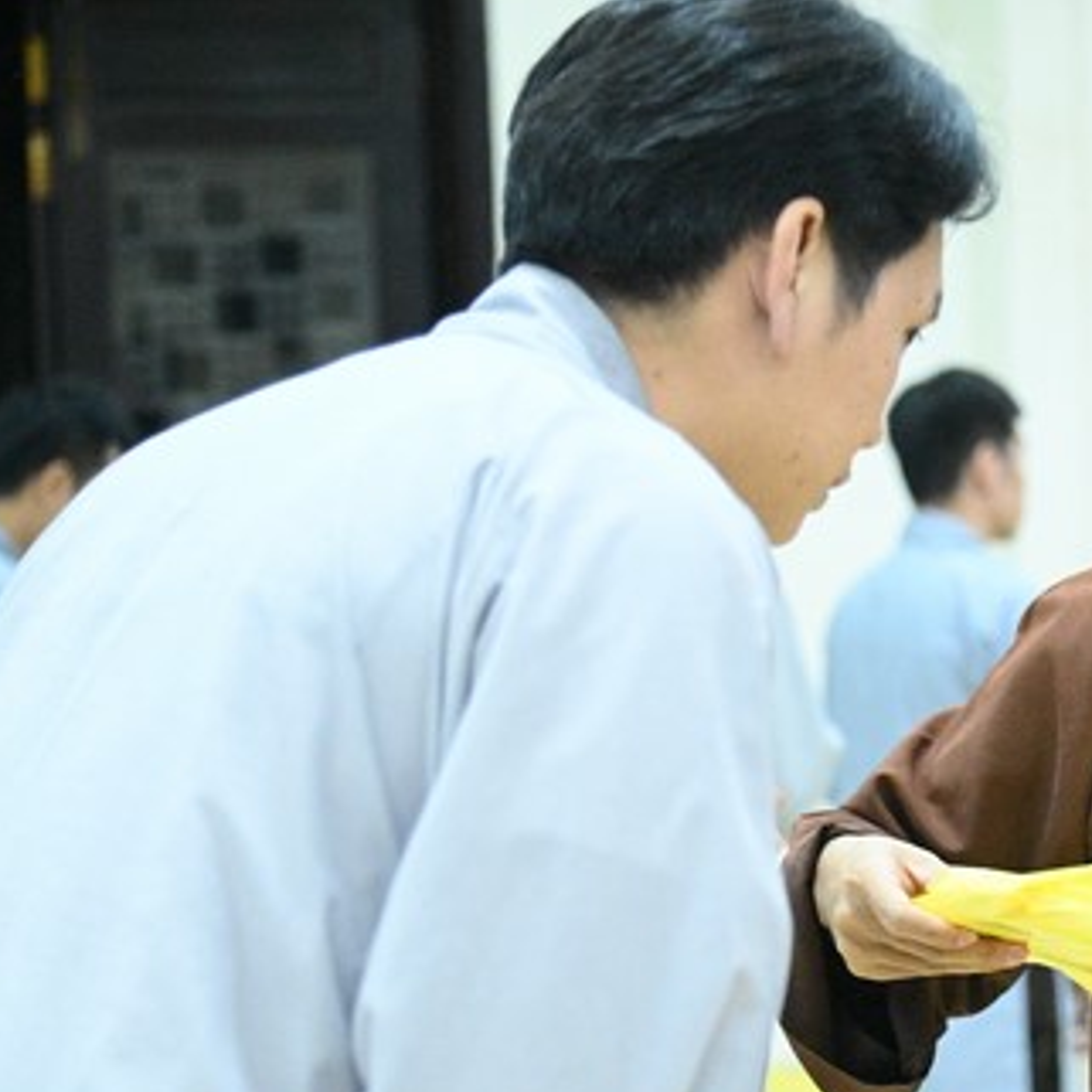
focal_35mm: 129
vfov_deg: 13.5
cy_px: 731
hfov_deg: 13.5
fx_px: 4604
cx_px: 874
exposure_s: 1/250
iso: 20000
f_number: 4
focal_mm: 75
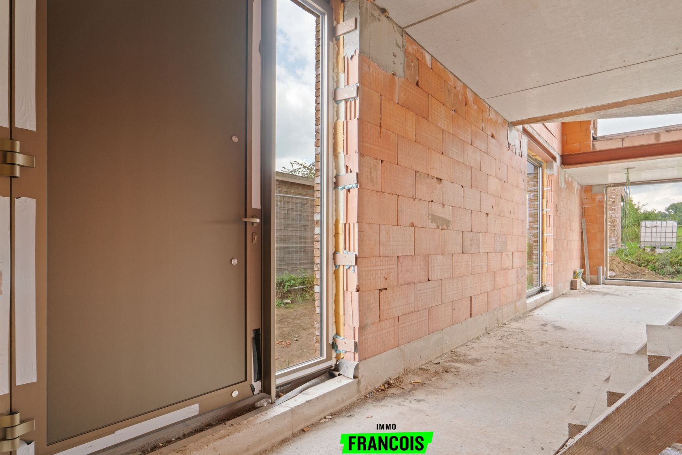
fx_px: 360
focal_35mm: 19
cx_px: 389
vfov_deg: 64.4
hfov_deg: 86.4
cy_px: 255
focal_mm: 16
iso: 250
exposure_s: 1/2.5
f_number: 11
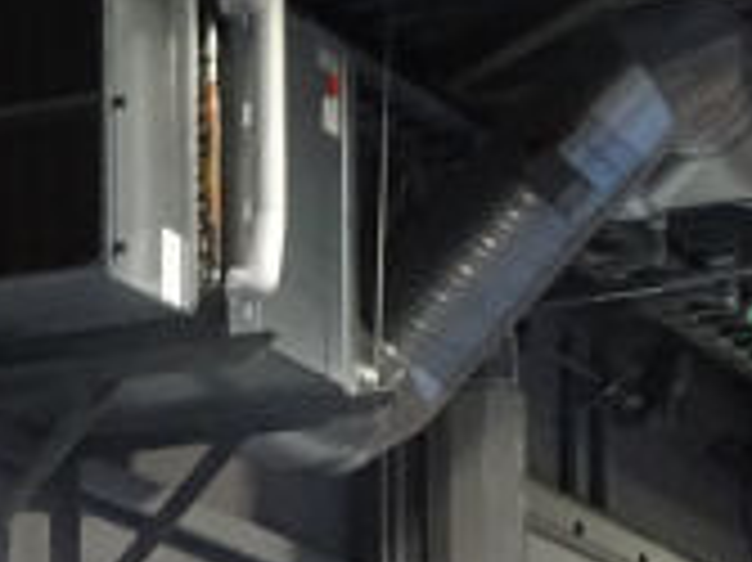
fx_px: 5449
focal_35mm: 251
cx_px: -923
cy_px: 1785
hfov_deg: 7.5
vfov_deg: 5.5
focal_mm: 5.98
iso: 320
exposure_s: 1/40
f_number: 4
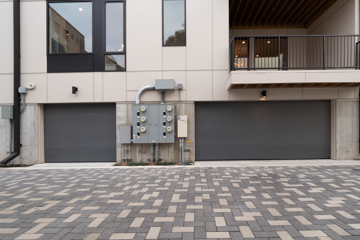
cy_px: 135
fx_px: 180
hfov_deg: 89.8
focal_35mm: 18
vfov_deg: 67.1
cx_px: 194
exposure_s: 1/100
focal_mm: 8
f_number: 8
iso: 400
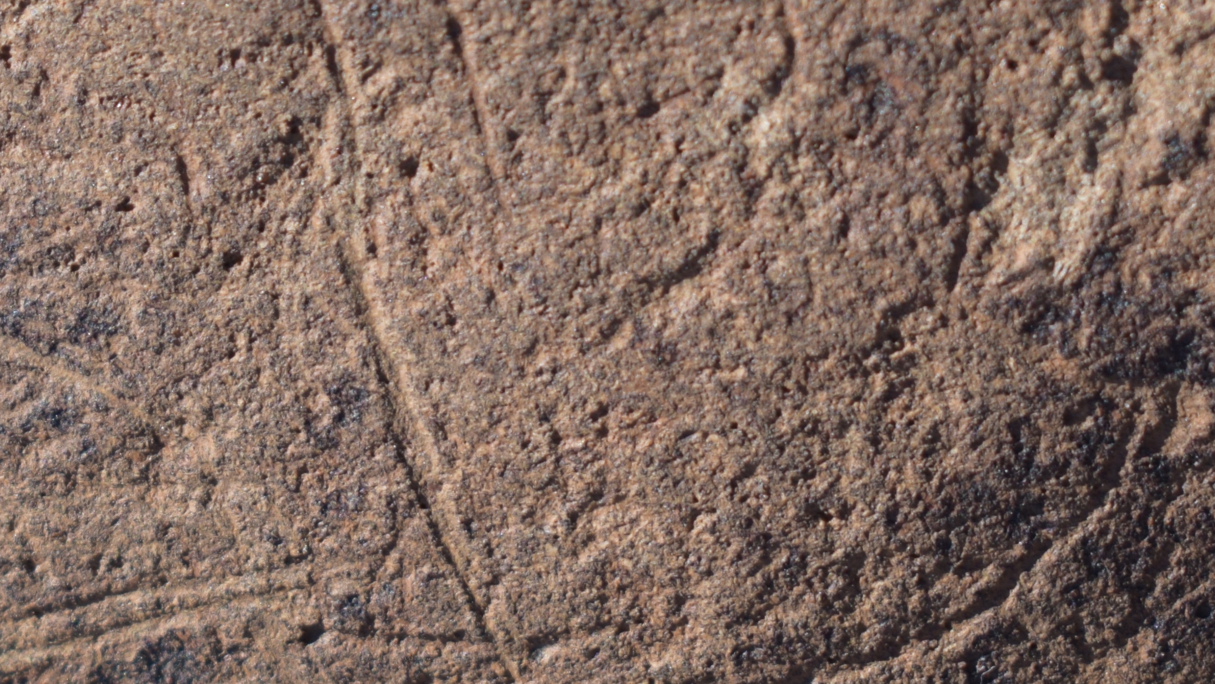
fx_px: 6250
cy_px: 19
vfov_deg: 6.2
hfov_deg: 11.1
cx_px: 215
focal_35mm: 194
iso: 200
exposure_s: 1/800
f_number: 5.3
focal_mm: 48
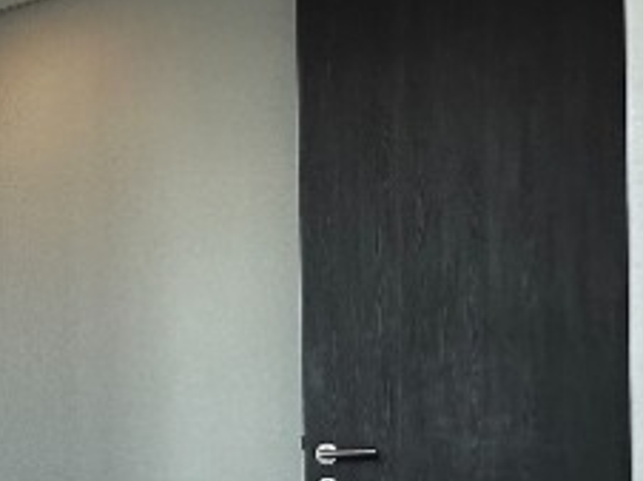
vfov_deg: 22.5
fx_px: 1150
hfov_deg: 29.3
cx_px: 6
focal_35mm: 62
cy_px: 509
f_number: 2.2
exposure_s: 1/99
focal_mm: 2.22
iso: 125
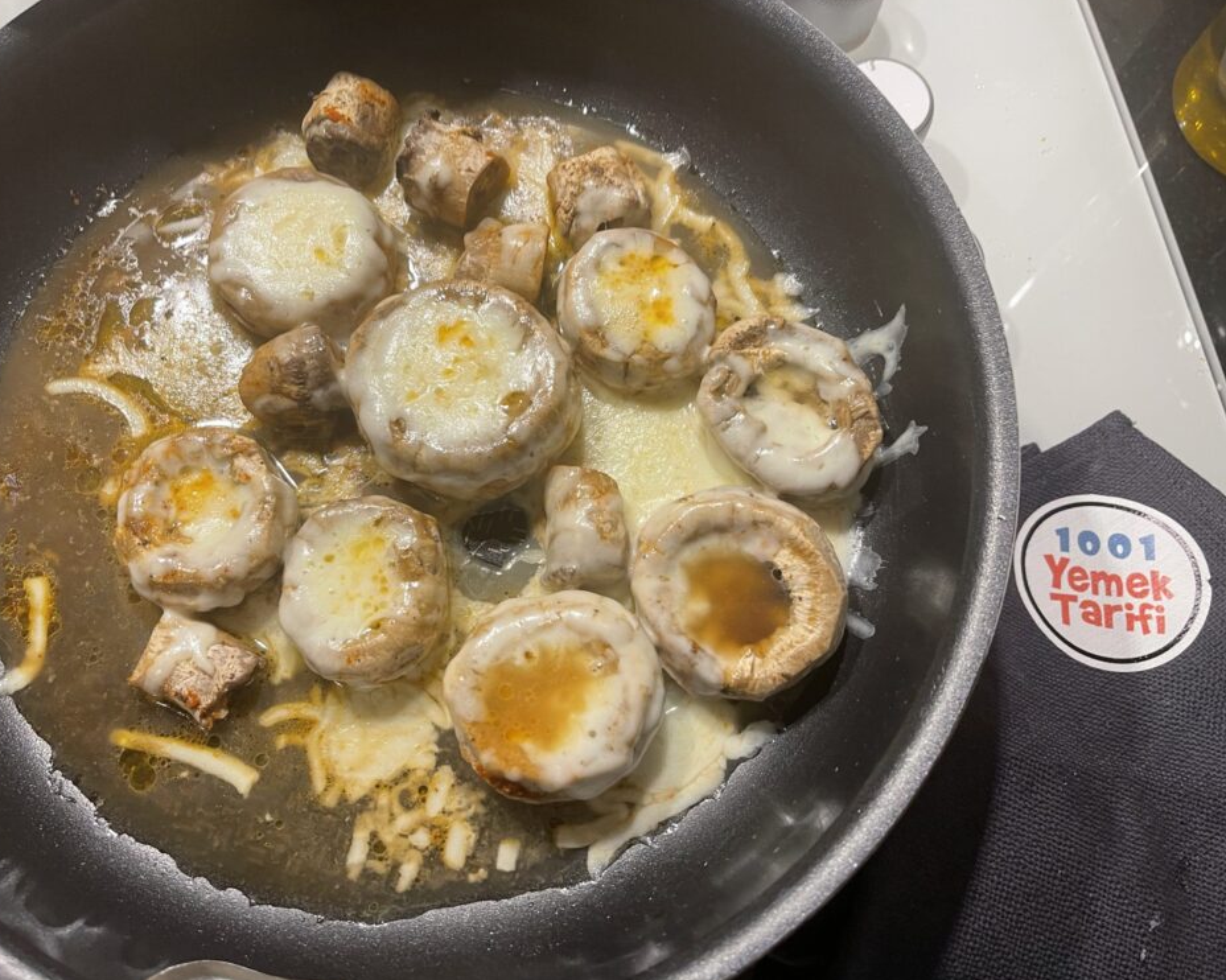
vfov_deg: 51.5
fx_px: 1016
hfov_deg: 62.2
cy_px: 490
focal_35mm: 28
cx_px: 572
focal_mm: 5.1
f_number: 1.6
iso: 125
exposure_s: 1/50
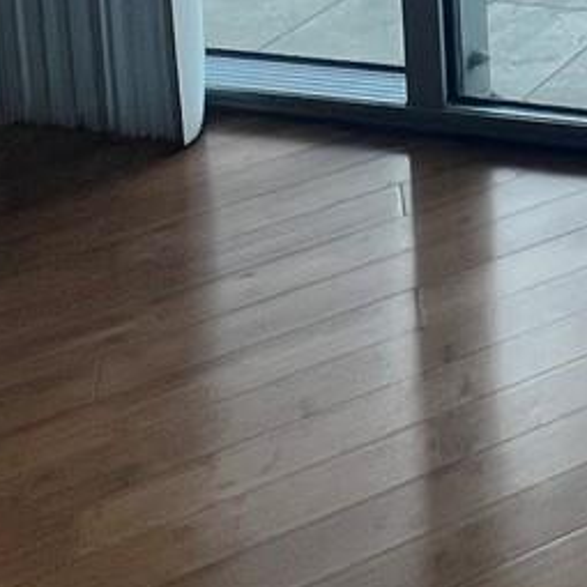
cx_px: 1289
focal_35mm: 72
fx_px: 1381
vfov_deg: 16.5
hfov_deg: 16.1
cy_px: -668
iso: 32
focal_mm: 1.57
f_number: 1.8
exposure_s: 1/130
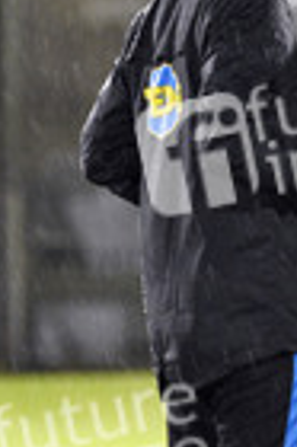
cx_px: 394
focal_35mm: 1428
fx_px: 17714
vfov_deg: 1.4
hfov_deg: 1.0
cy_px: 300
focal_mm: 500
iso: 5000
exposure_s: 1/160
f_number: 5.6
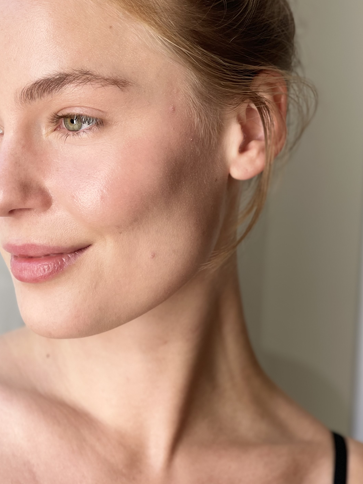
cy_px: 176
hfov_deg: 16.2
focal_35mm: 91
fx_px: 1272
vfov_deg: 21.5
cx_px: 136
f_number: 2.2
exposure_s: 1/121
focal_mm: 7.5
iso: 25
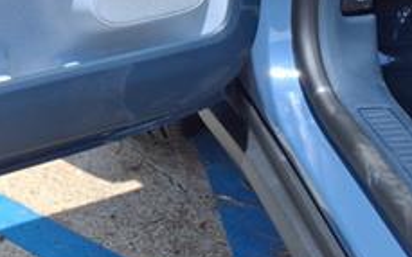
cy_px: -38
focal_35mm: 80
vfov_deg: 15.8
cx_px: -119
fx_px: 898
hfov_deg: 23.1
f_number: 1.9
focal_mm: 3.58
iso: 40
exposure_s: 1/1429
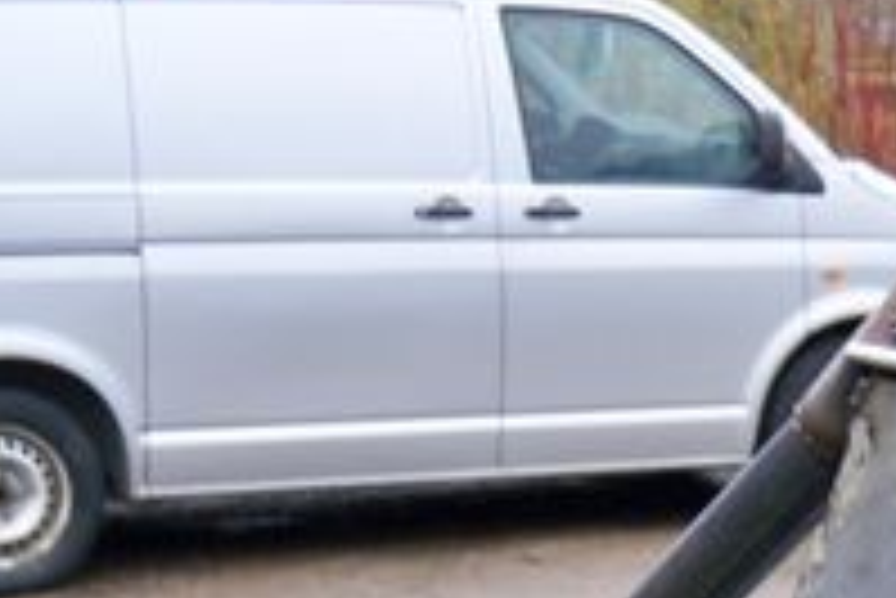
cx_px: 846
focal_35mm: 119
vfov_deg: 11.1
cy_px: 893
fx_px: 2964
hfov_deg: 16.9
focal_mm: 7.9
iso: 125
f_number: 3.1
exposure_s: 1/40
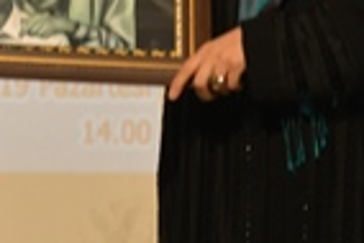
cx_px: 92
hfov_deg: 8.3
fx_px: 2510
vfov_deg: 5.5
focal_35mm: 248
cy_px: -83
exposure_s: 1/50
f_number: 5
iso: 1000
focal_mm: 55
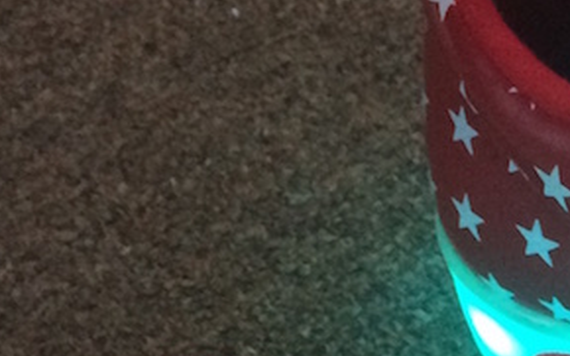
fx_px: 2065
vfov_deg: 9.4
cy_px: 626
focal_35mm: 133
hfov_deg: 14.5
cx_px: 894
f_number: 2.2
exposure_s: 1/30
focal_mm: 4.15
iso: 200
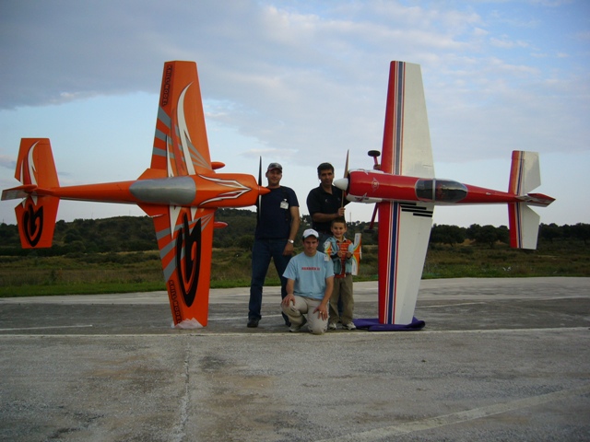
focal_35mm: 35
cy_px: 221
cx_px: 295
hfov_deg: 52.6
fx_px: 597
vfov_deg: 40.7
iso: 80
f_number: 2.8
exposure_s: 1/320
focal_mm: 5.8
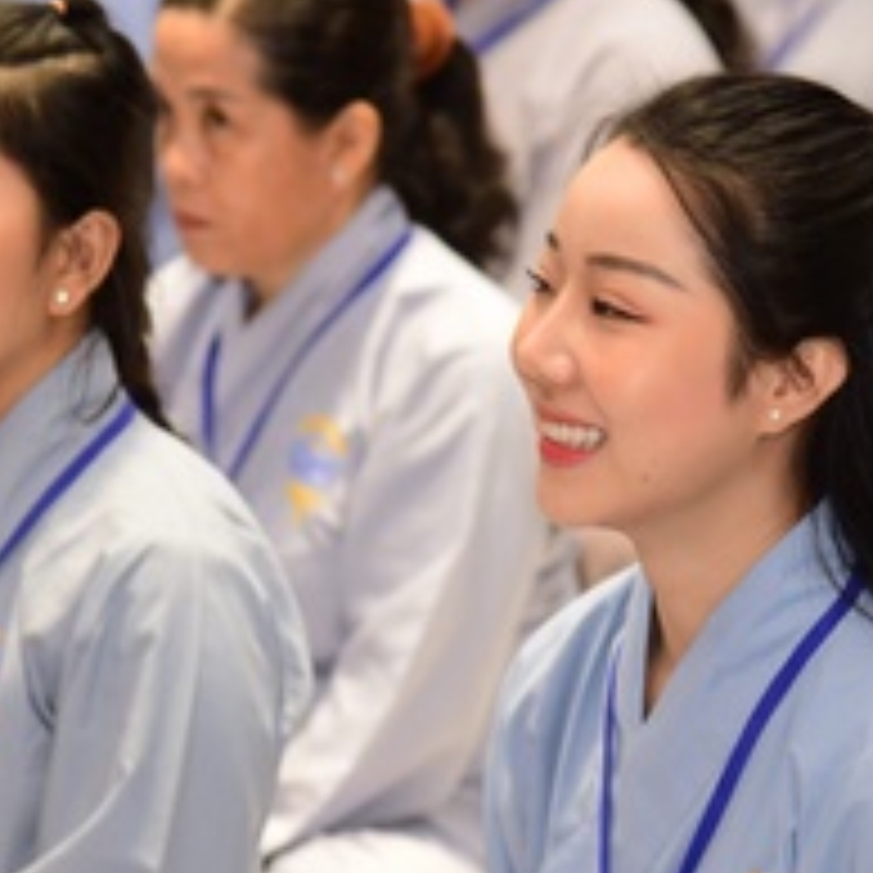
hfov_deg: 5.1
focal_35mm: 341
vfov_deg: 5.1
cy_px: 374
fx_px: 9730
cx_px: 486
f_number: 4
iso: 640
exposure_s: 1/50
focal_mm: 120
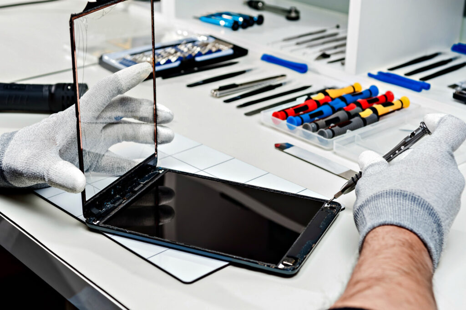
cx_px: 233
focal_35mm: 56
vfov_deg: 24.2
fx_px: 724
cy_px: 155
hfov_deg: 35.7
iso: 200
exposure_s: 1/250
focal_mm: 56
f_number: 8
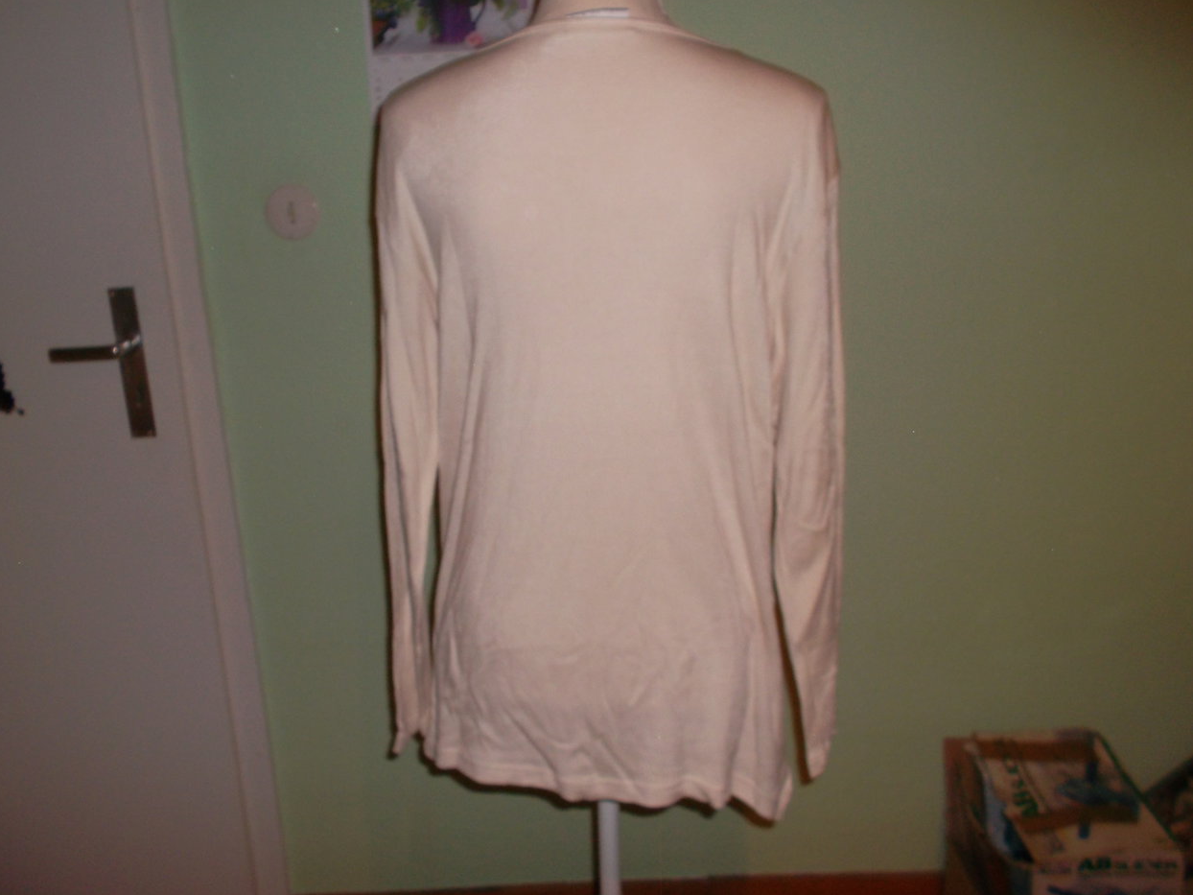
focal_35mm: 30
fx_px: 1034
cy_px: 439
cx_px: 557
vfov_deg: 46.8
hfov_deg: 59.9
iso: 100
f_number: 3.3
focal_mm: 4.1
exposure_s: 1/15
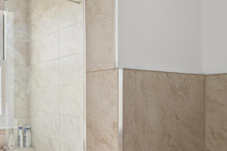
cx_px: 10
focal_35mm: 31
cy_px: 101
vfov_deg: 41.6
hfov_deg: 50.9
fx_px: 196
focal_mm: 14.5
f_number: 16
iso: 200
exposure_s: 1/6
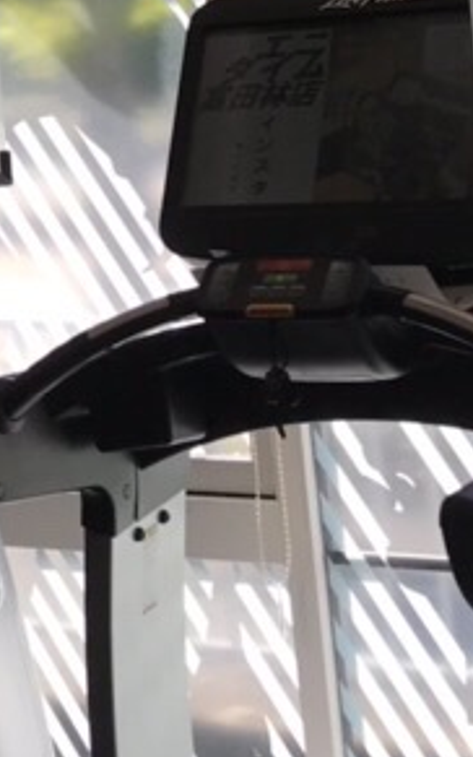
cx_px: -587
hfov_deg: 9.7
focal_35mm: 122
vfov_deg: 16.7
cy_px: -21
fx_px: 2515
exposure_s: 1/465
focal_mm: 3.99
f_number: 1.8
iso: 20
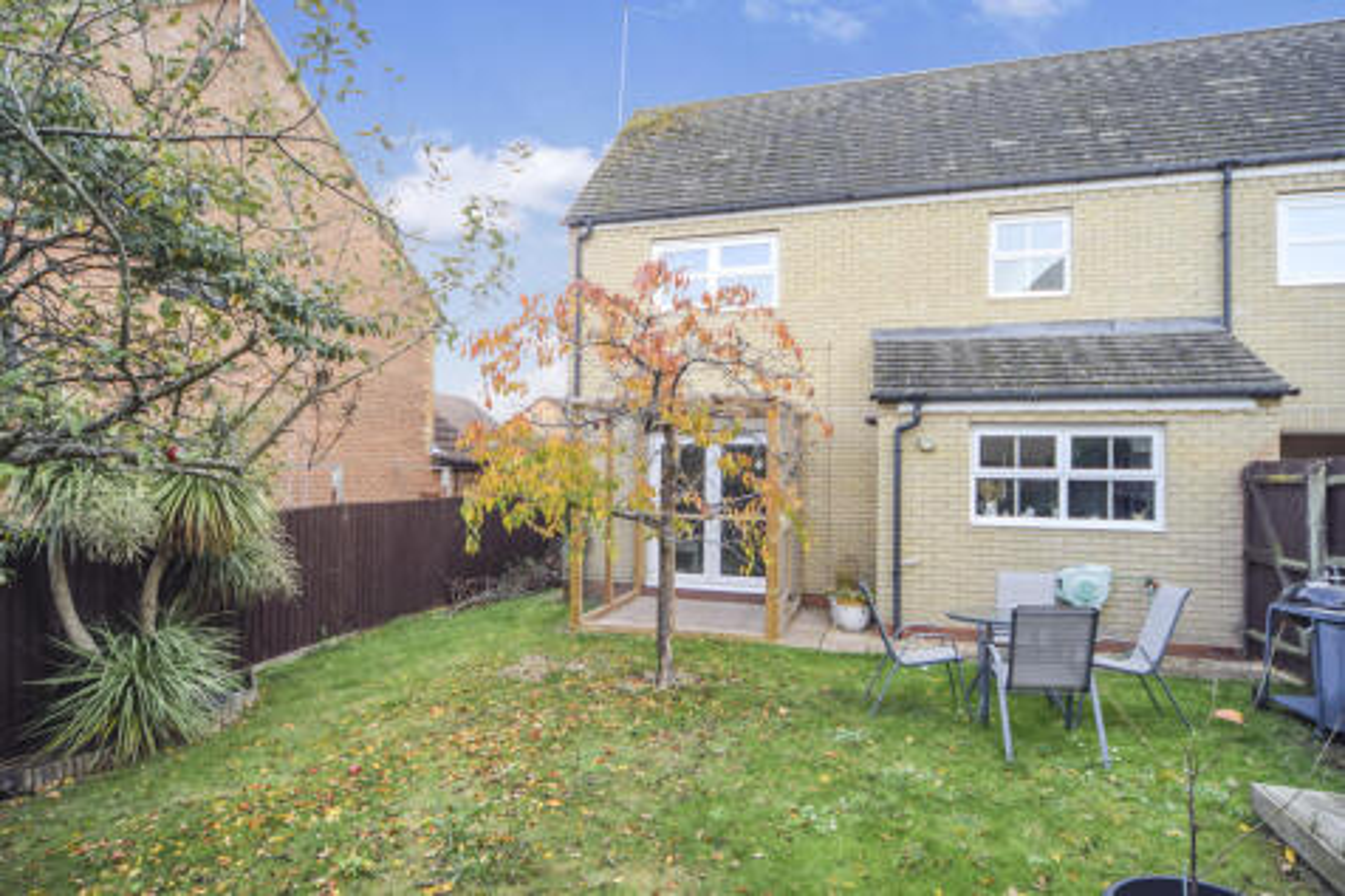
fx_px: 672
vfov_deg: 67.3
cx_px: 672
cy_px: 448
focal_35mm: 18
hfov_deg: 90.0
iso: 100
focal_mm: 12
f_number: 4.5
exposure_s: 1/100
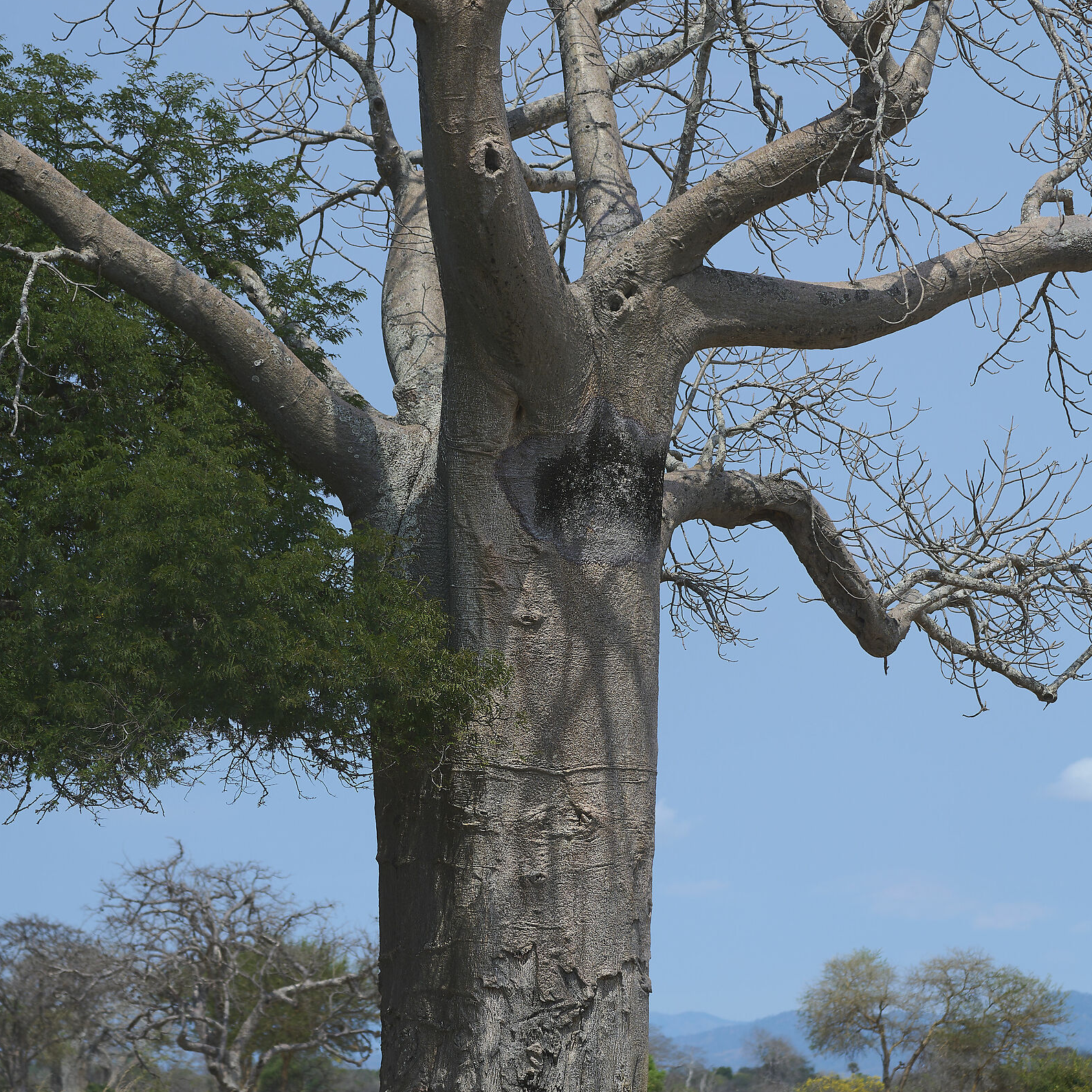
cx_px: 546
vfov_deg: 11.3
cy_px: 622
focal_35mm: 154
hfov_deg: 11.3
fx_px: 5496
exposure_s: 1/2000
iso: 100
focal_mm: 120
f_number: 4
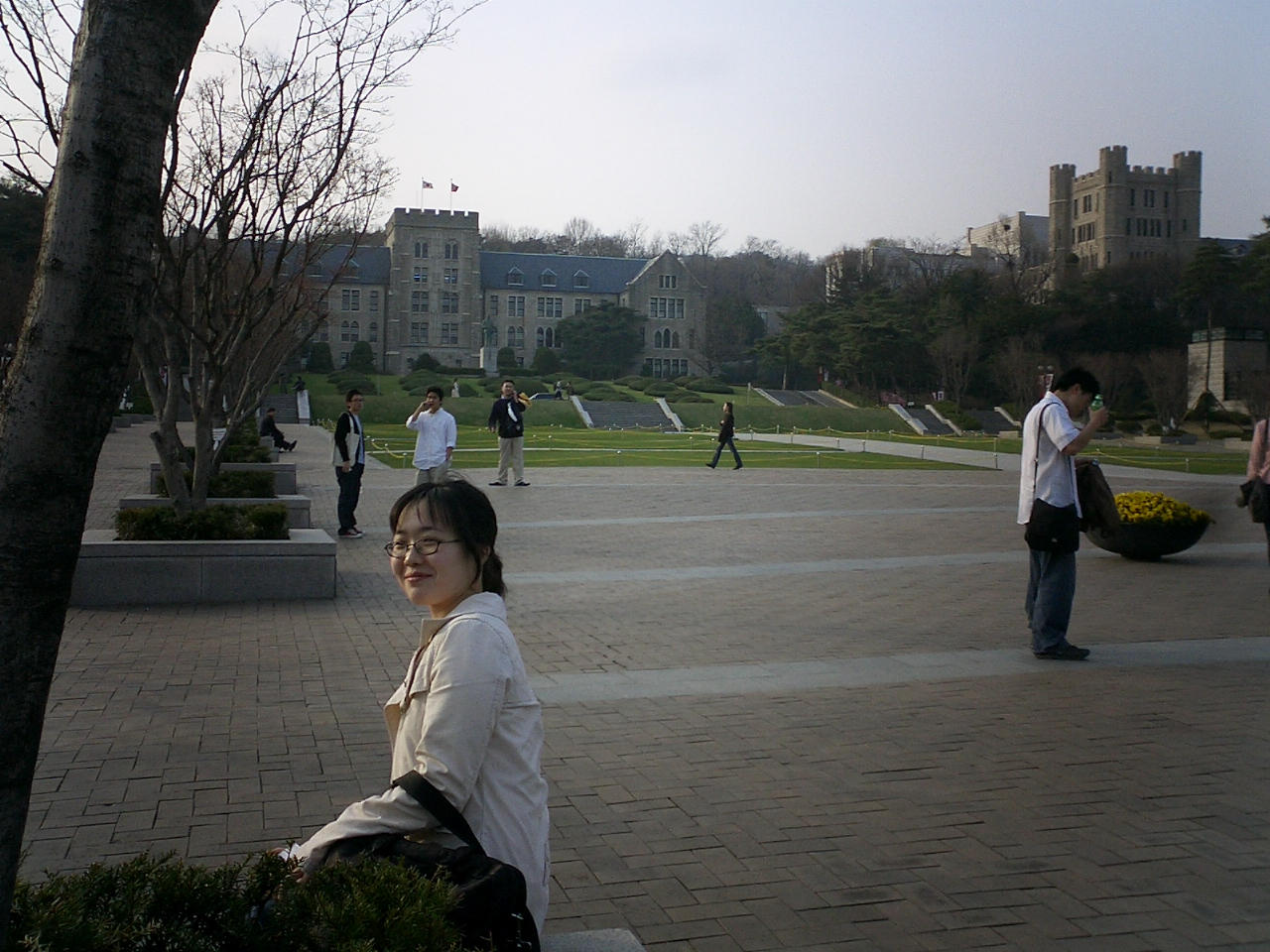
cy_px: 476
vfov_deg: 38.7
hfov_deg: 50.1
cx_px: 635
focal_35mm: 37
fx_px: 1357
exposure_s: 1/800
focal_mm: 5.6
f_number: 3.5
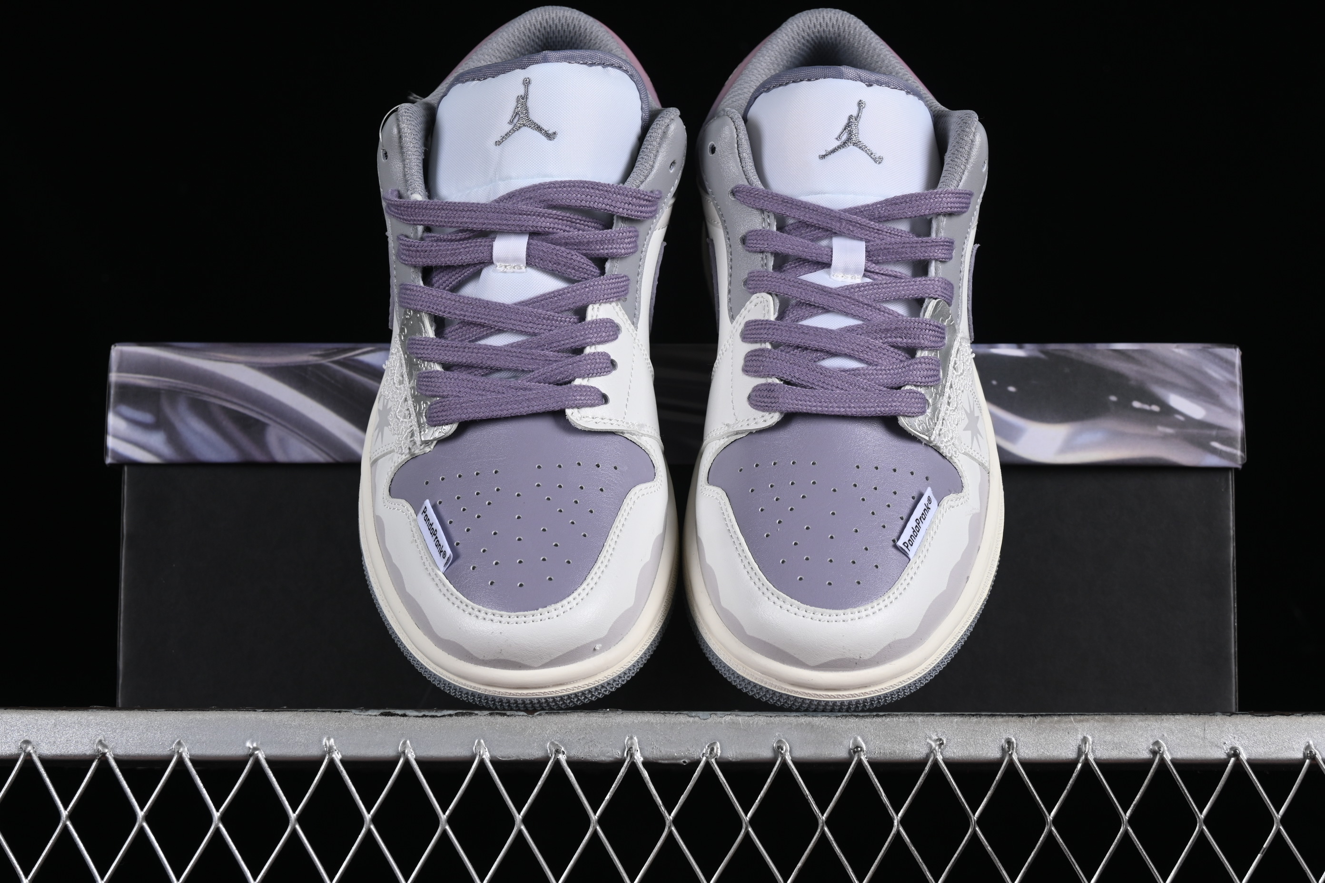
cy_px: 442
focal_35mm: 75
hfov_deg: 27.0
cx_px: 662
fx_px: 2760
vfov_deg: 18.2
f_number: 8
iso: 160
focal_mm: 50
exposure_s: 1/80
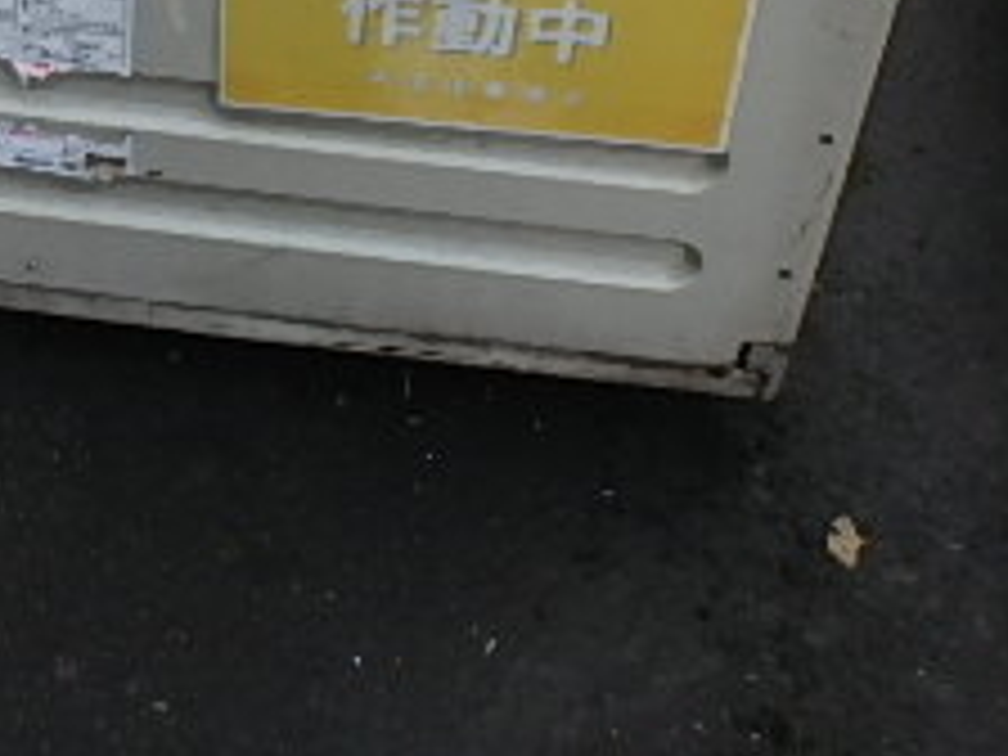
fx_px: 1747
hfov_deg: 30.9
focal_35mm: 60
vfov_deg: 22.1
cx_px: 126
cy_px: -207
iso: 125
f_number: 3.5
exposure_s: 1/100
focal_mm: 3.7
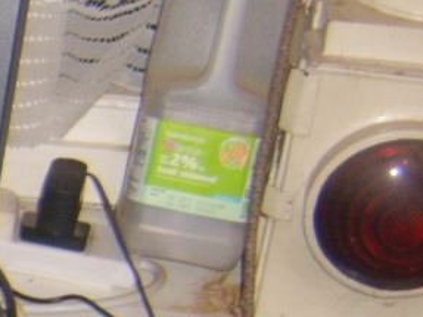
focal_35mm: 173
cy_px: 423
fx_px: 2113
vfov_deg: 8.4
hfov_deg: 9.6
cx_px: -722
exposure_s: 1/30
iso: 141
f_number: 2.7
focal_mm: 8.13
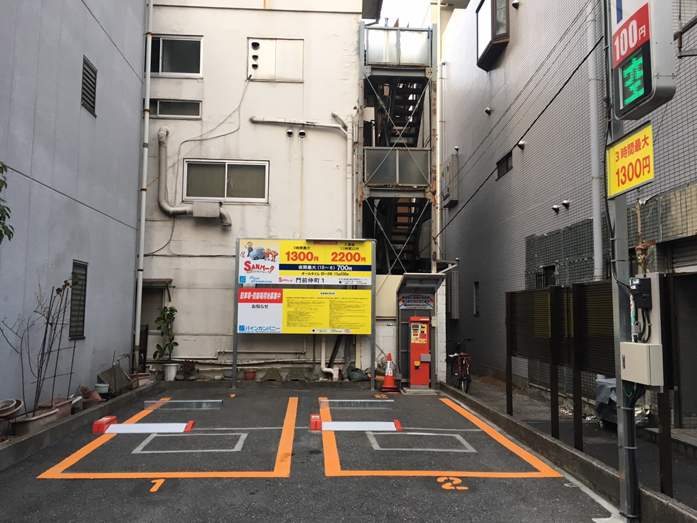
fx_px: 584
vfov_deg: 48.2
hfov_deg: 61.7
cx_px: 348
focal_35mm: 29
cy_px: 262
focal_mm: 4.15
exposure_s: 1/40
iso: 32
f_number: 2.2
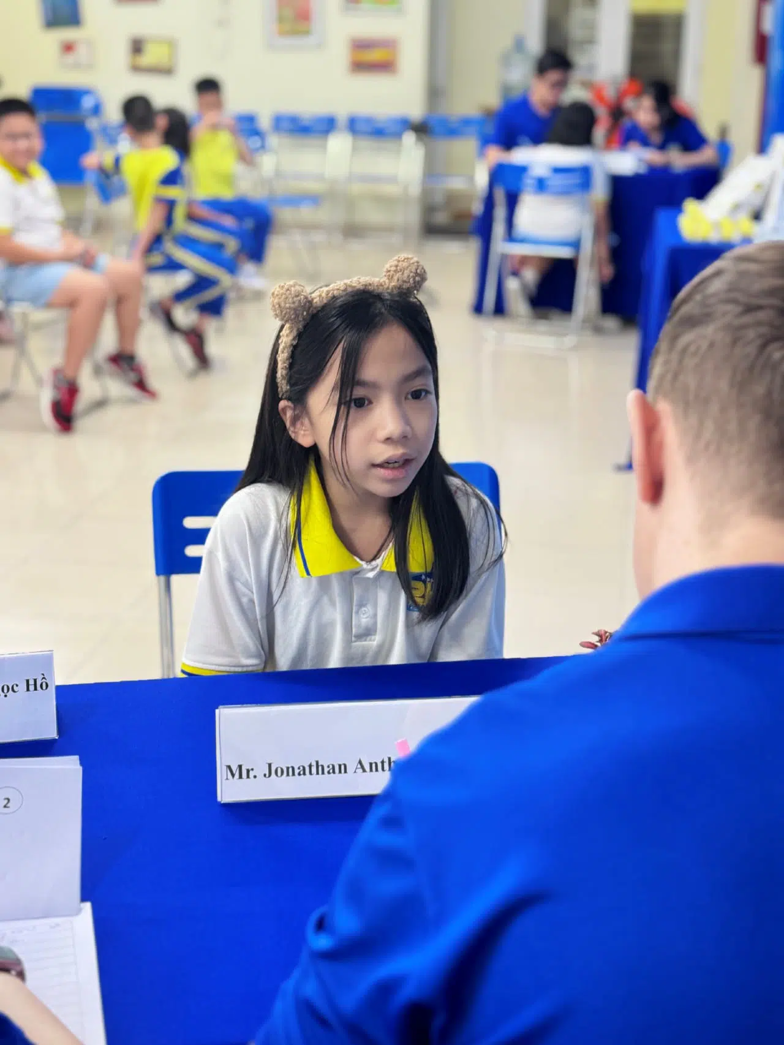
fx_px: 1449
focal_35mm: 48
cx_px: 392
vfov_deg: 39.7
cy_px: 522
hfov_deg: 30.3
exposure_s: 1/50
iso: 250
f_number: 1.78
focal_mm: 6.76
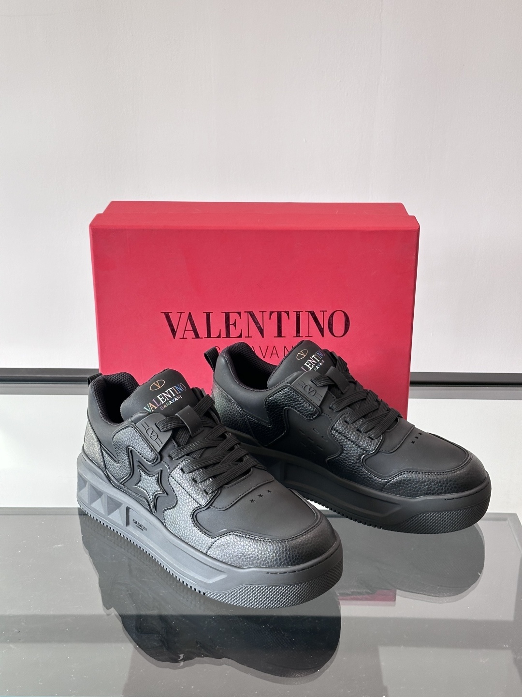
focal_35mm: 48
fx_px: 965
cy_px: 348
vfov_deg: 39.7
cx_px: 261
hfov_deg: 30.3
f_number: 1.78
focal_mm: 6.86
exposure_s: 1/68
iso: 80
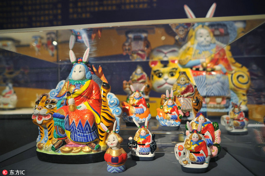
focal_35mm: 28
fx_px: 206
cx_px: 132
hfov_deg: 65.5
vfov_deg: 46.4
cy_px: 88
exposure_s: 1/100
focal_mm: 28
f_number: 2.5
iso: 400
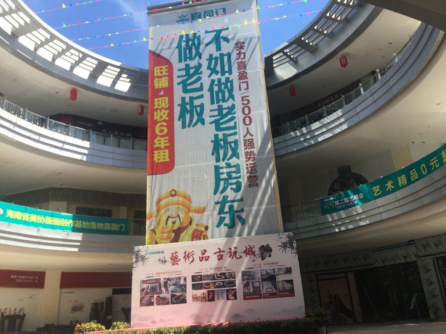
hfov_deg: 61.7
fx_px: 374
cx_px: 223
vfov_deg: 48.2
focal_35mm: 29
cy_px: 167
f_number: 2.2
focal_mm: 4.15
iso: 32
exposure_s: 1/879
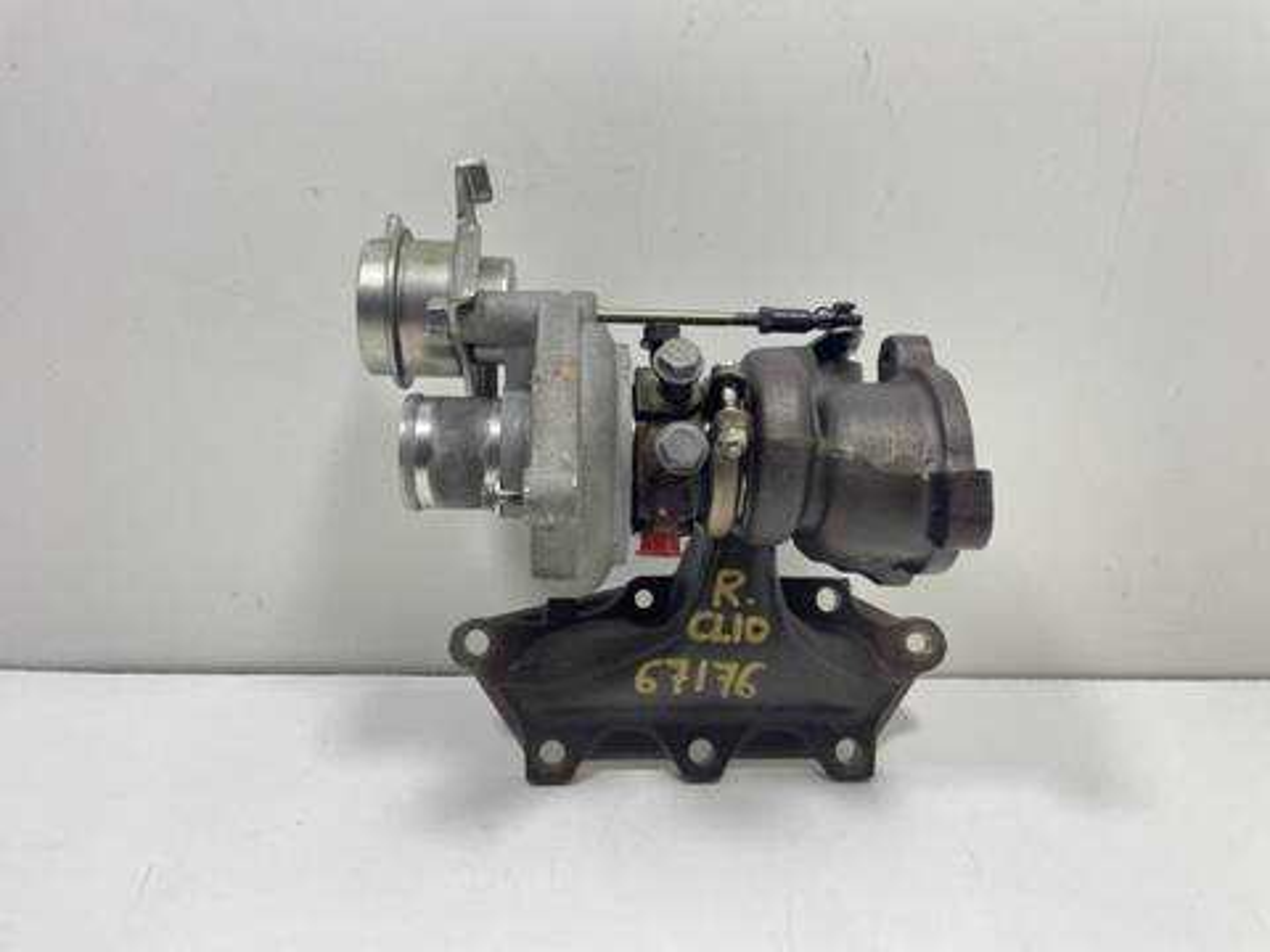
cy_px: 476
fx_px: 954
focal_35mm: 26
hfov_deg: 67.3
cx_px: 635
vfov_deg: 53.1
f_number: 1.6
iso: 125
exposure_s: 1/100
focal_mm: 4.2
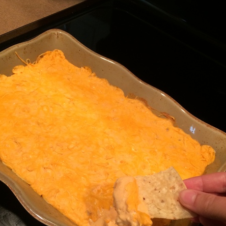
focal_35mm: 35
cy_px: 141
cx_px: 114
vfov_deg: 46.8
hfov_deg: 47.2
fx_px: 259
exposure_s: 1/30
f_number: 2.2
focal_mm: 4.15
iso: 125
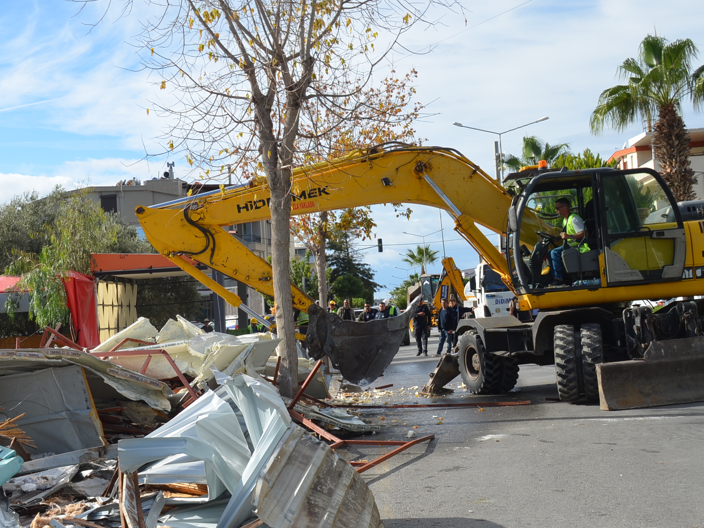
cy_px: 289
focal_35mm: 51
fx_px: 1037
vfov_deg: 28.5
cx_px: 237
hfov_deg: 37.1
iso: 110
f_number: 8
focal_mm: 24
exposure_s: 1/250
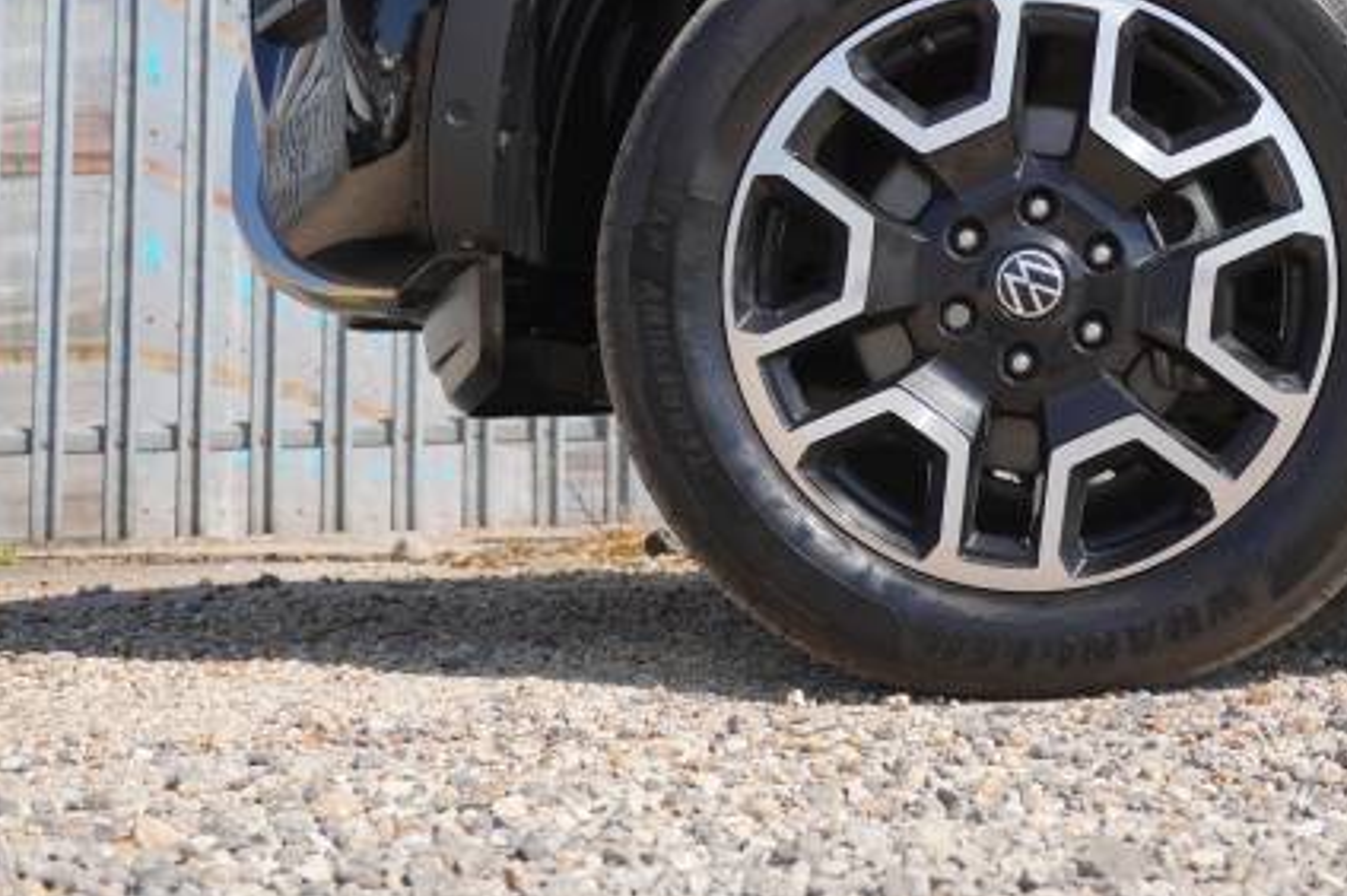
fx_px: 2542
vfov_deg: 19.9
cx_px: 1013
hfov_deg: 29.2
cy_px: 292
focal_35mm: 68
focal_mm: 30
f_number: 5.6
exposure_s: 1/640
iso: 250
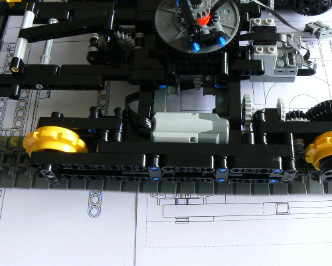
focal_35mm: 45
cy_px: 113
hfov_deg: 41.0
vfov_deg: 33.4
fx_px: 442
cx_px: 196
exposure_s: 2.5
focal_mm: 6
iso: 100
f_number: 5.6
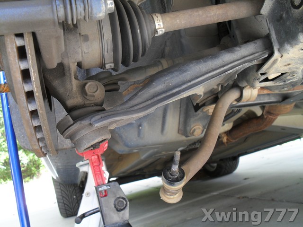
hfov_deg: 52.6
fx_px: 306
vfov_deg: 40.7
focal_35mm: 35
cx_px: 152
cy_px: 114
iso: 100
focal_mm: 6.3
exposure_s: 1/45
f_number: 3.2
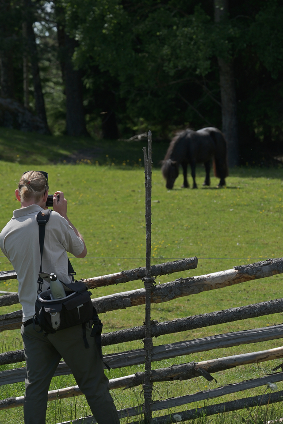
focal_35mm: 225
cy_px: 212
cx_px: 142
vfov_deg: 9.1
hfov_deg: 6.1
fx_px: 2653
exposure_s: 1/500
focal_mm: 150
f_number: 8
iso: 250
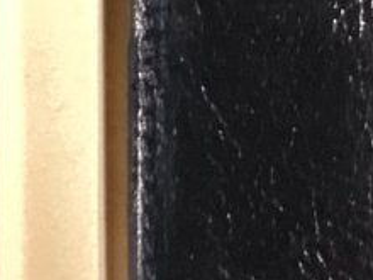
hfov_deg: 9.3
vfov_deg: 7.0
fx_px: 2295
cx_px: 289
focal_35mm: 213
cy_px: 120
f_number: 2.4
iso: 400
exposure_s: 1/50
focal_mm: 3.3
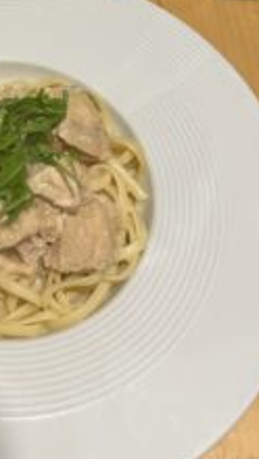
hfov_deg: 20.7
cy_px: 30
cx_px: -31
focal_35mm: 55
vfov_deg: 35.2
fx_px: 670
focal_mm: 5.7
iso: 125
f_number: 1.5
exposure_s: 1/100
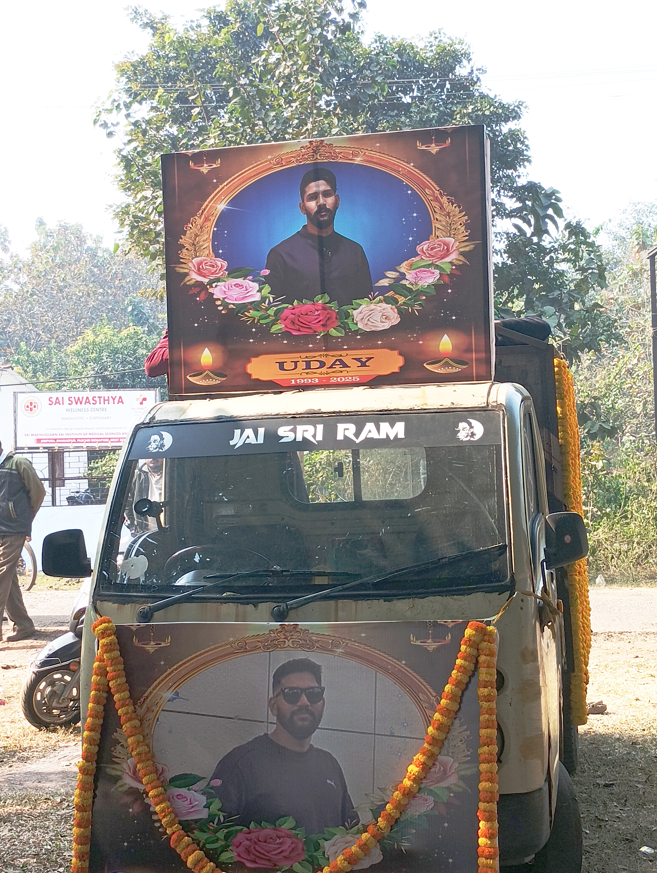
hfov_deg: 26.6
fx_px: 1389
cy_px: 428
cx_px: 328
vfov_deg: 34.9
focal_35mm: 55
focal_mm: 4.26
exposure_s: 1/256
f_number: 1.8
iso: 50
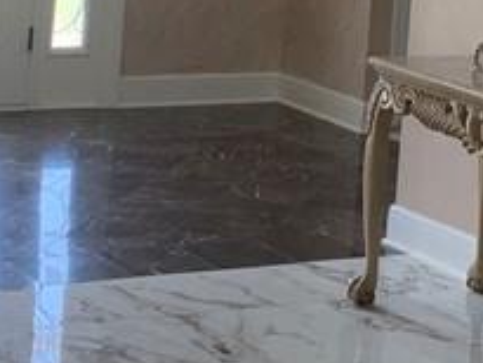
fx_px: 2024
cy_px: -177
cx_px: 335
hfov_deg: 13.6
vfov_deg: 9.9
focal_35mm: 145
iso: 40
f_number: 1.8
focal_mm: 3
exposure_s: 1/60
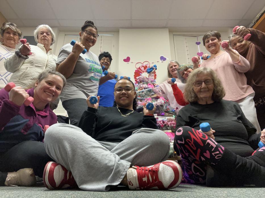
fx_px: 176
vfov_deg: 58.9
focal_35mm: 23
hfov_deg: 73.9
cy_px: 99
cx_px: 132
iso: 250
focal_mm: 2.71
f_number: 2.2
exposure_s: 1/60
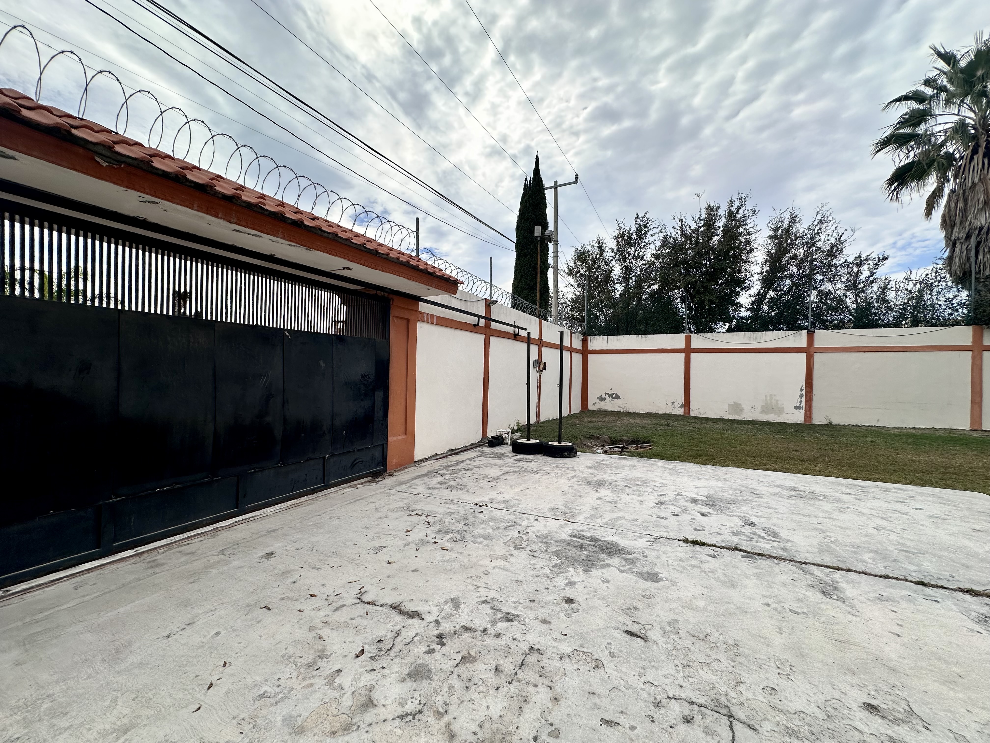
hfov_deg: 102.1
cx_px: 495
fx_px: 400
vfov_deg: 85.7
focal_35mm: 14
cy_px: 372
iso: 50
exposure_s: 1/2257
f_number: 2.2
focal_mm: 2.22
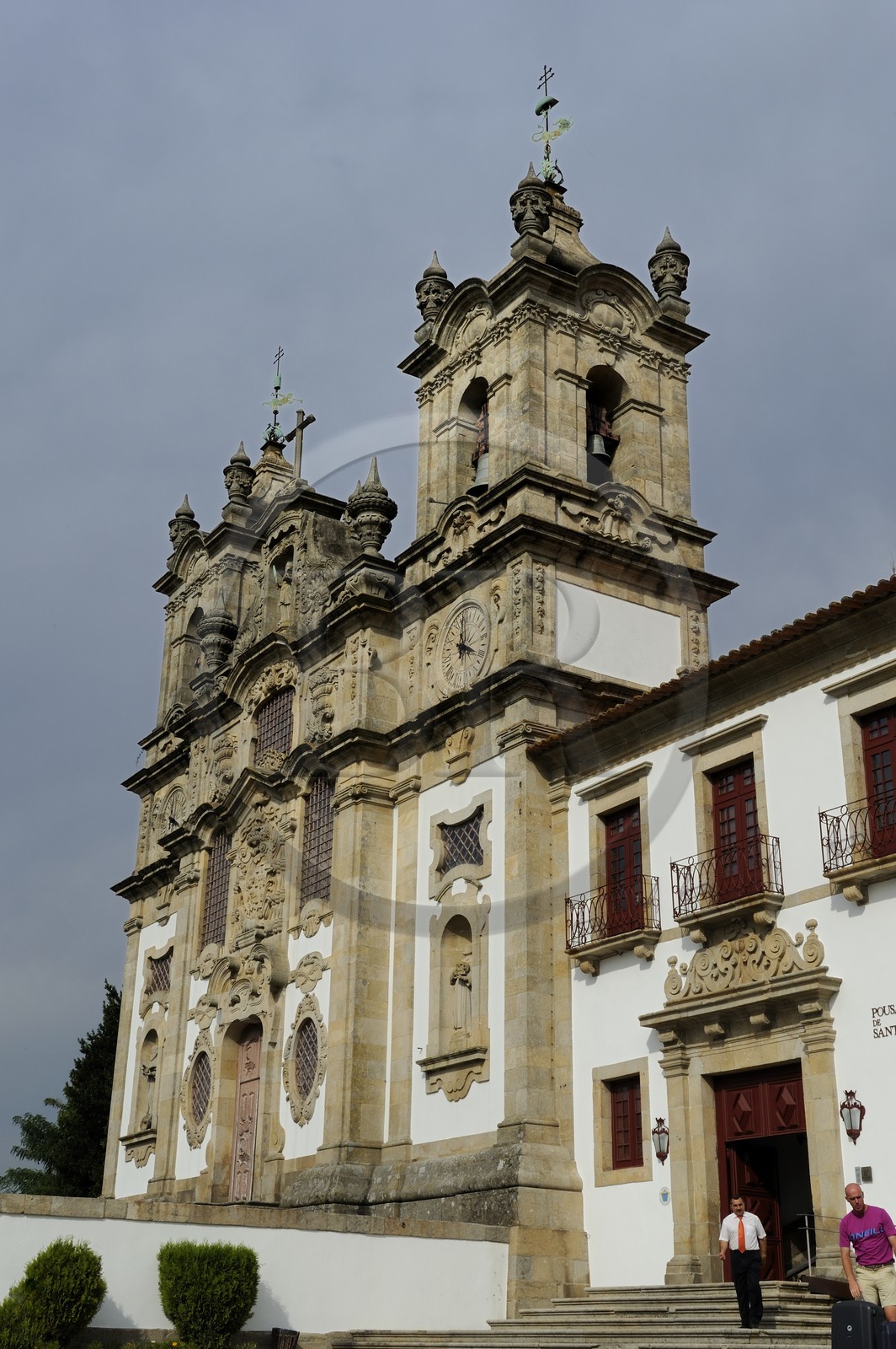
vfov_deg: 46.4
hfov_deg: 31.8
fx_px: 1571
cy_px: 674
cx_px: 448
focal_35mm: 42
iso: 200
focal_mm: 42
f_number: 18
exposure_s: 1/160
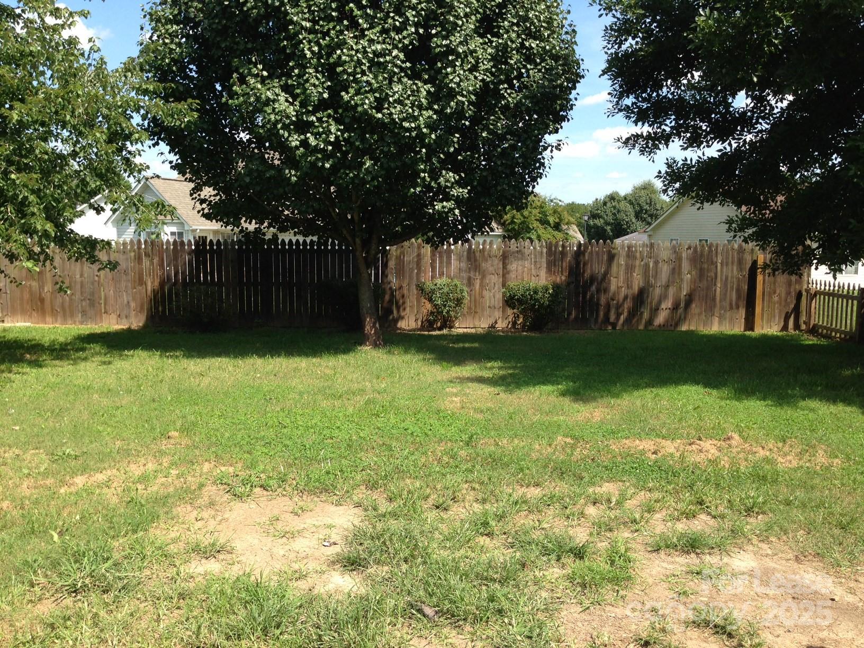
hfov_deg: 55.4
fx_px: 824
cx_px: 432
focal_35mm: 33
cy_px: 324
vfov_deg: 42.9
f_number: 2.4
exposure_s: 1/834
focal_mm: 4.13
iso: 50
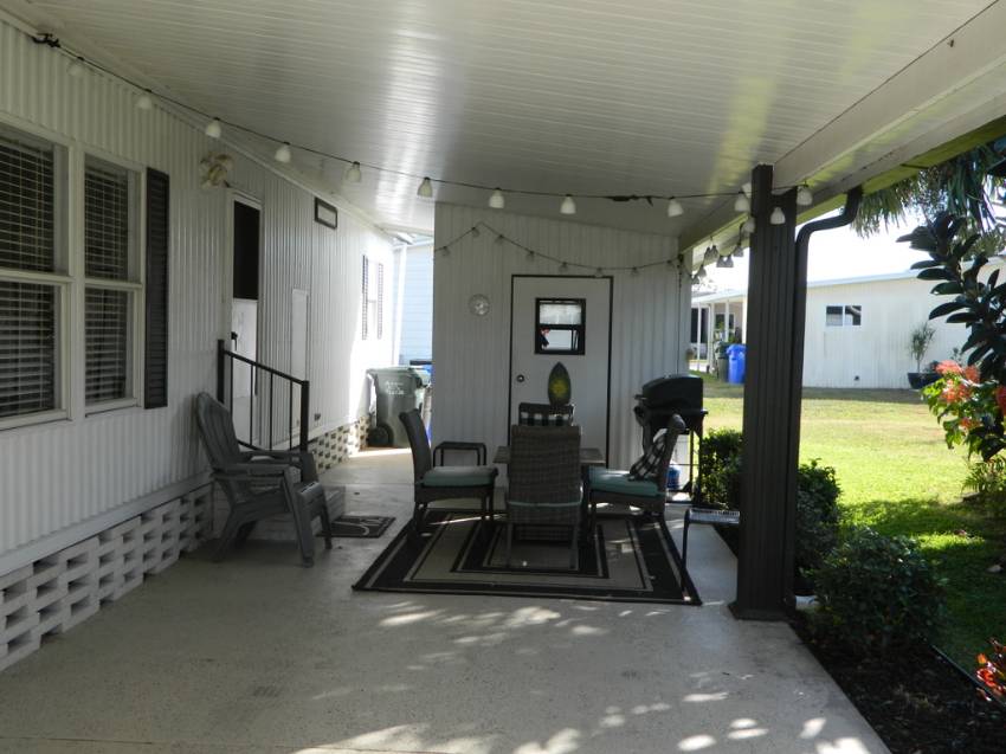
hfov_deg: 52.6
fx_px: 1017
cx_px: 503
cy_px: 377
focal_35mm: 35
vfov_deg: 40.7
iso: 80
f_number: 3.3
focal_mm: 6.2
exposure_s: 1/250
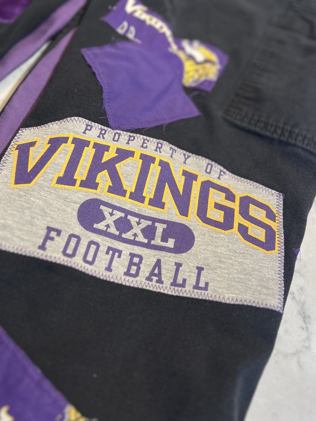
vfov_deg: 54.7
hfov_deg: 42.9
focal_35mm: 33
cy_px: 158
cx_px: 147
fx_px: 402
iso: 125
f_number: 1.5
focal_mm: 5.7
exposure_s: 1/60
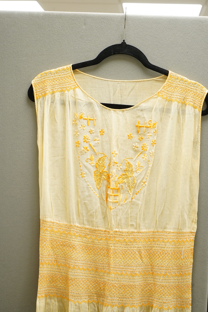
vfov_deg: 29.3
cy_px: 156
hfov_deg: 19.7
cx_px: 104
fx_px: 599
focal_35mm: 69
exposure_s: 1/160
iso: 3200
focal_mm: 69
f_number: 5.6
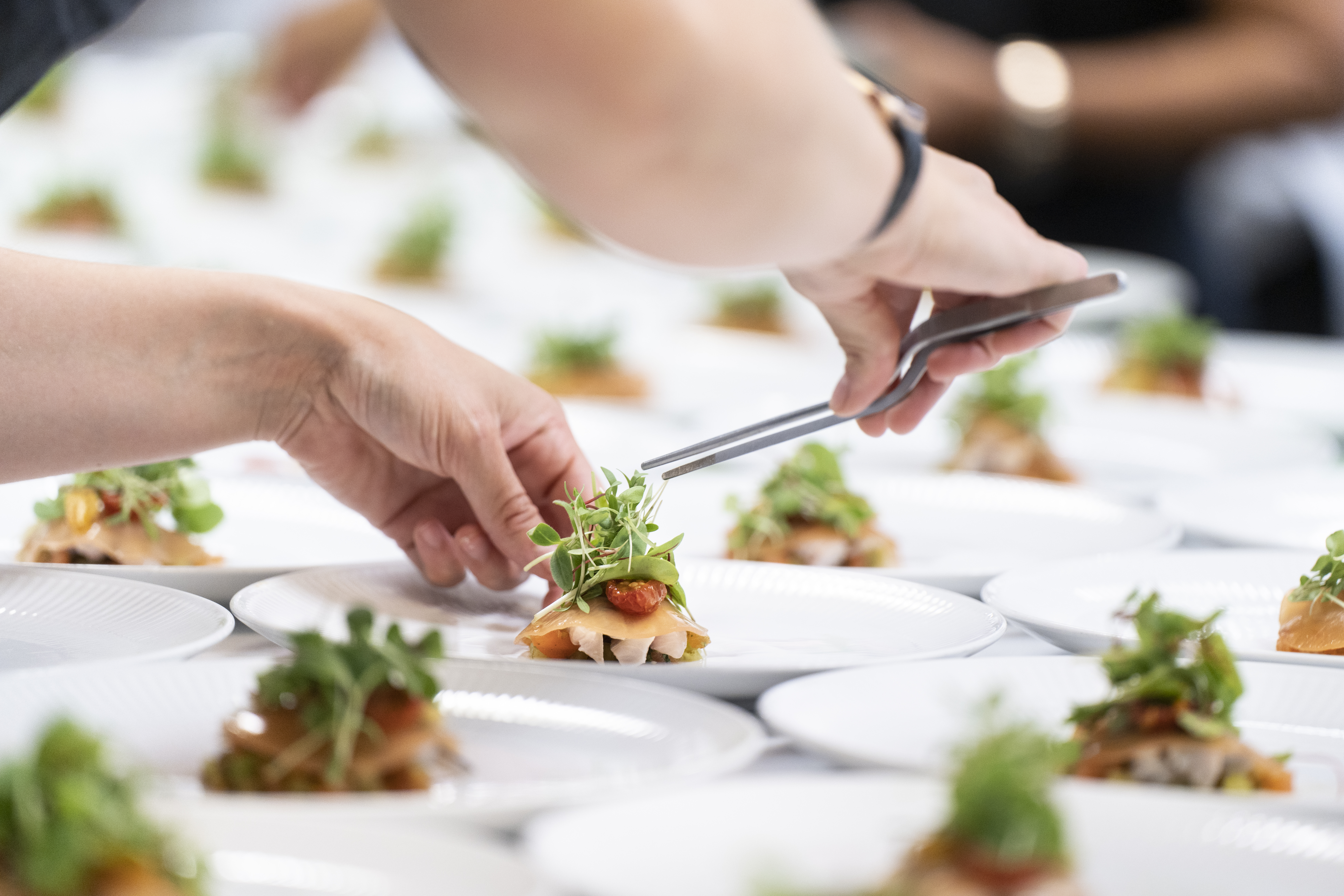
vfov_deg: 7.6
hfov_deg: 11.4
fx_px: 6719
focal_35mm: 180
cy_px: 448
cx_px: 672
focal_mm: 180
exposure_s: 1/200
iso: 800
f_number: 2.8
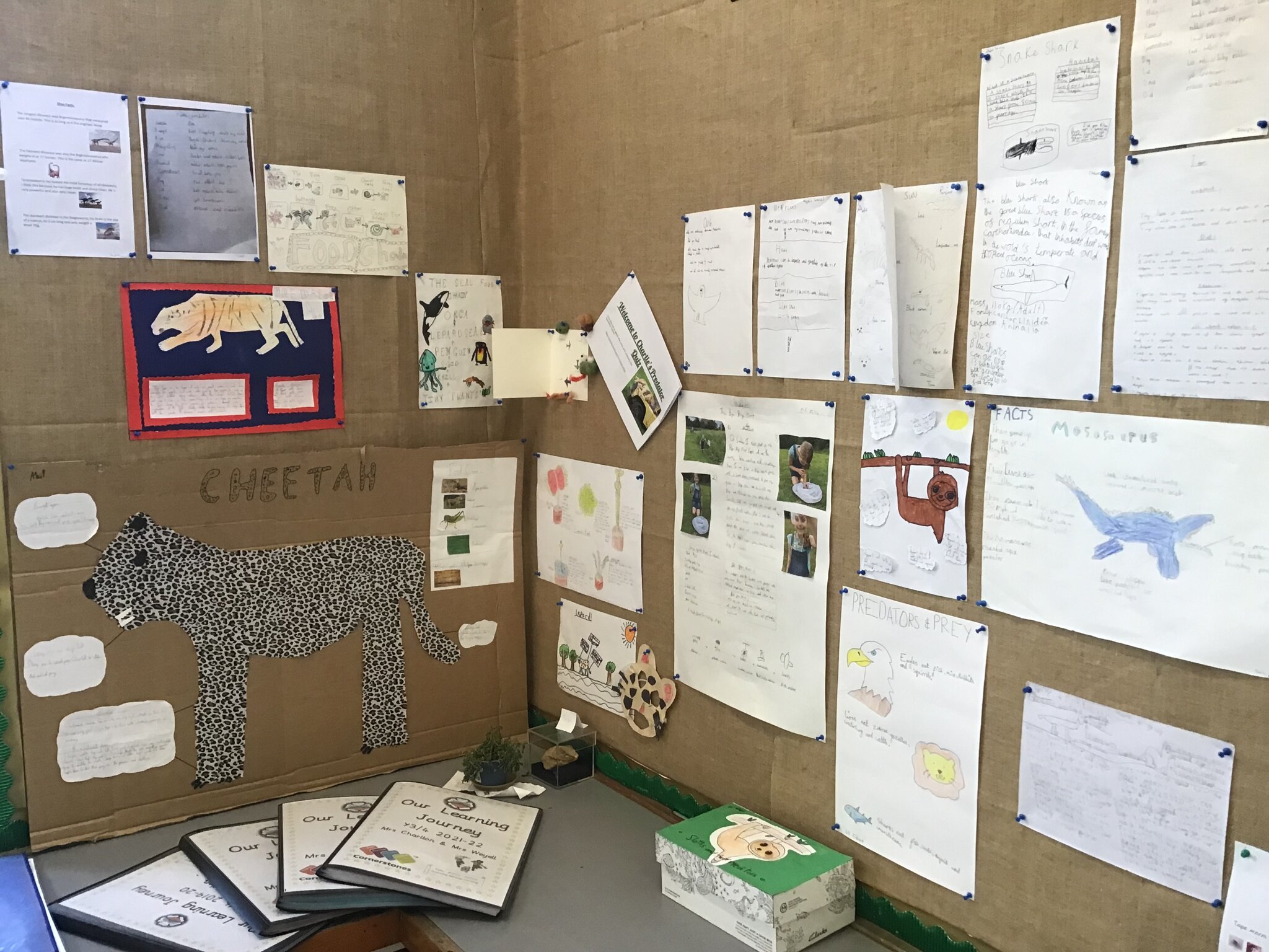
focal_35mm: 31
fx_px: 1136
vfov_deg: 45.4
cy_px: 476
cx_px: 634
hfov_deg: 58.4
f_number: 2.4
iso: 100
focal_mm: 3.3
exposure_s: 1/33
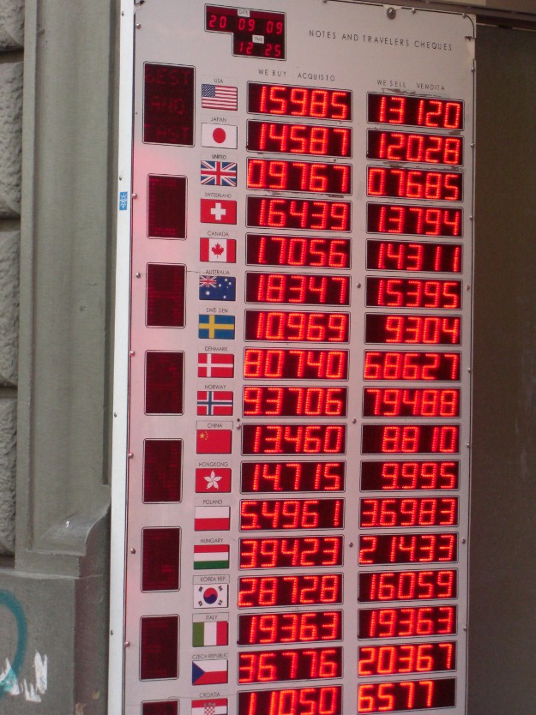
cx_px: 322
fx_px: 2892
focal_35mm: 140
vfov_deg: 14.1
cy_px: 317
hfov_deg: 10.6
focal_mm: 23.7
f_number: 5.1
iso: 400
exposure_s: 1/500
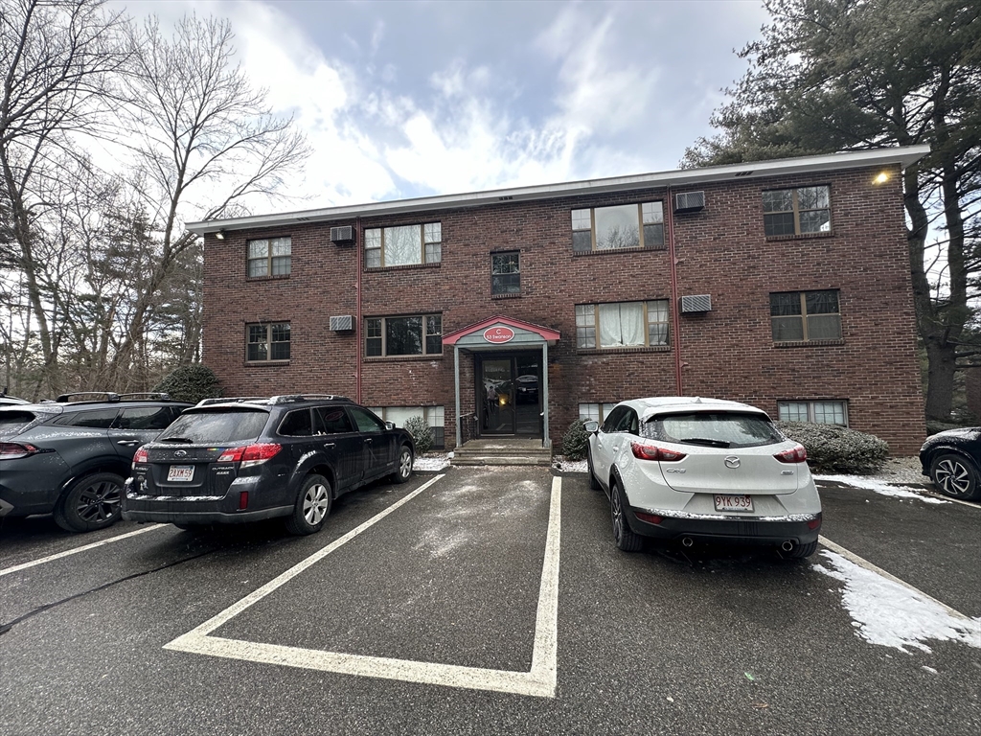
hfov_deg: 102.1
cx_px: 490
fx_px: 397
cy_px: 368
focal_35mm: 14
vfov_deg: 85.7
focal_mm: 2.22
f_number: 2.2
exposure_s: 1/121
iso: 40
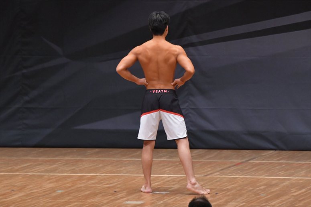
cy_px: 104
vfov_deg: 4.8
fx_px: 2461
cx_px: 156
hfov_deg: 7.2
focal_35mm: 285
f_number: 5.6
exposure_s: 1/400
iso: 6400
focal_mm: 190
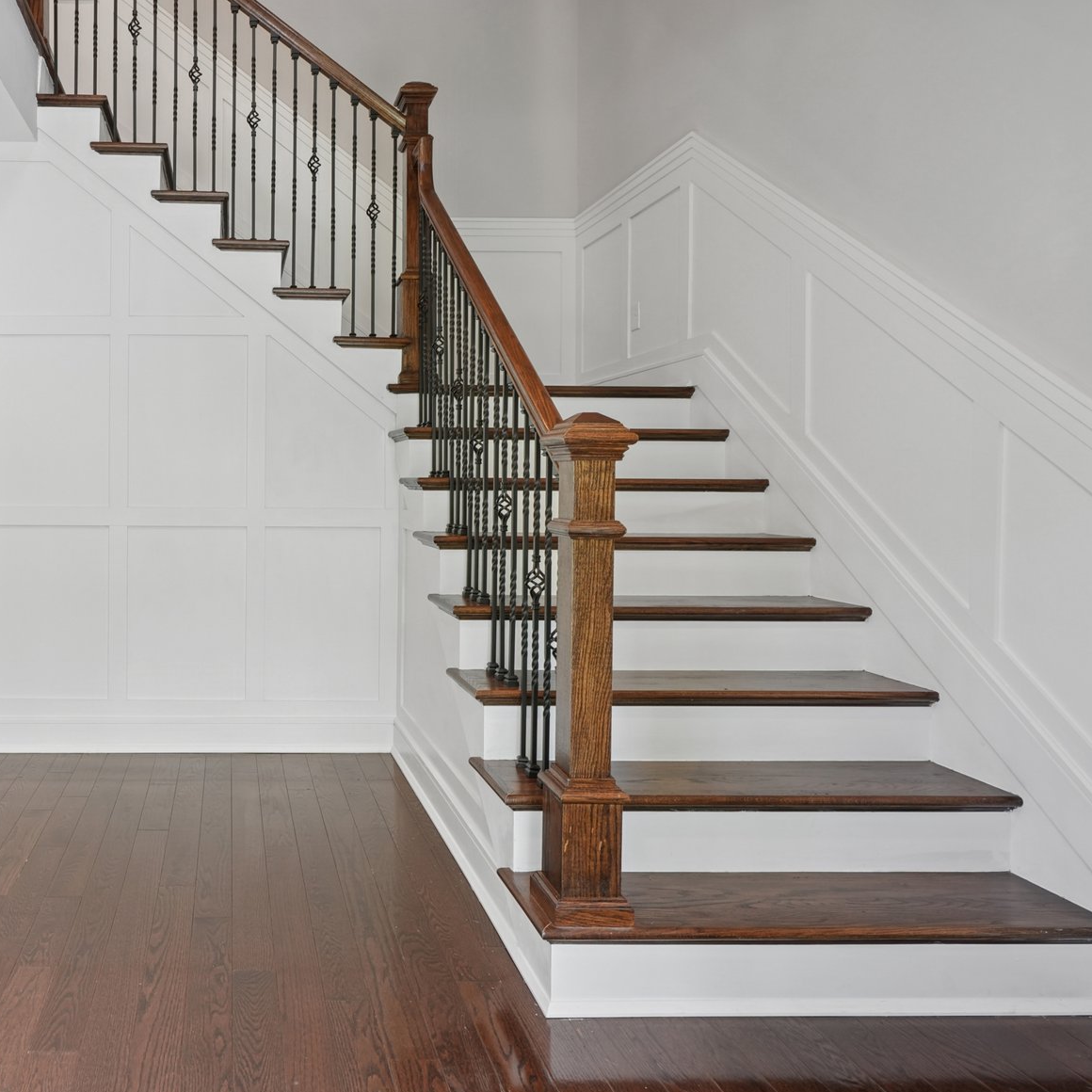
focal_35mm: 24
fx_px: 857
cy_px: 506
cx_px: 228
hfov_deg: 60.1
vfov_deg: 64.9
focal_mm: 16
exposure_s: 1/40
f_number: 8
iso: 640
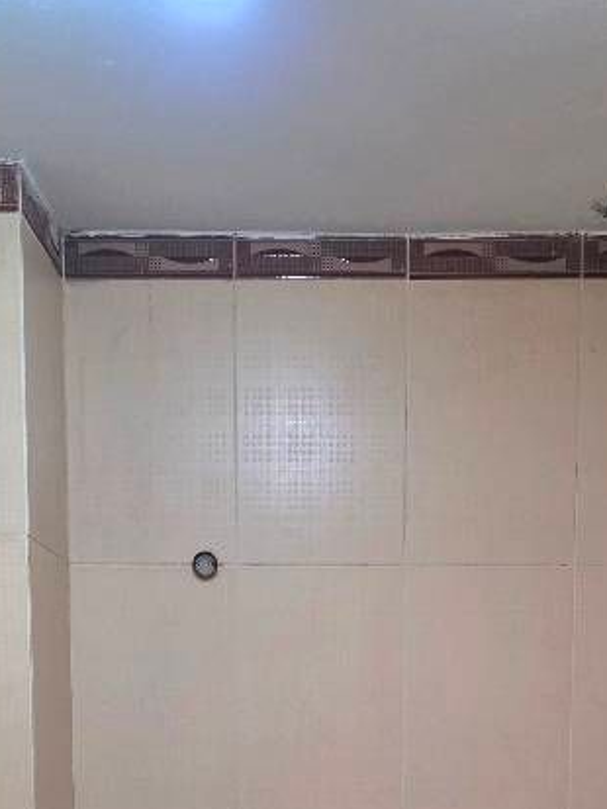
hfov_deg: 25.6
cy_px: 901
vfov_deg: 30.1
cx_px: 352
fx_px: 1332
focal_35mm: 57
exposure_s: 1/50.3
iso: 800
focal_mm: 6.3
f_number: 1.7
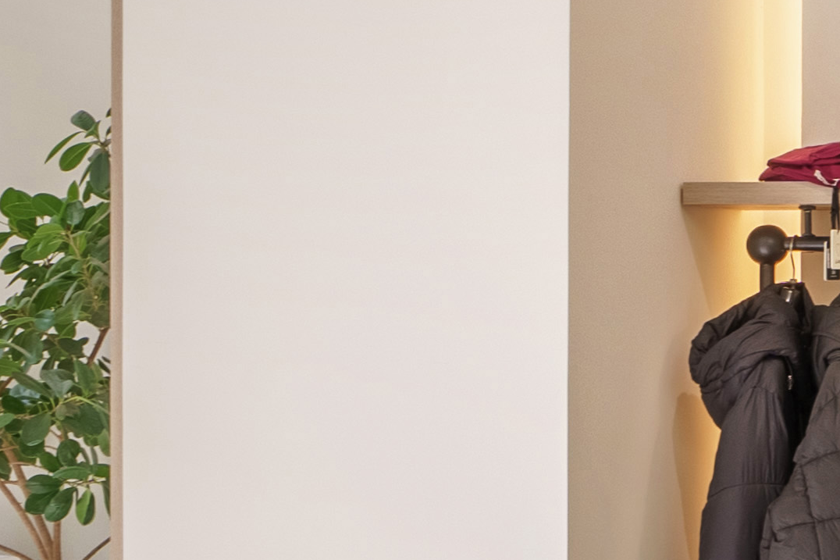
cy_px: 367
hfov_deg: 13.7
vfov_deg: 10.7
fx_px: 2986
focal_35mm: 128
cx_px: 1679
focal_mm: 23
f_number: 11
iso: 200
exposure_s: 1/125
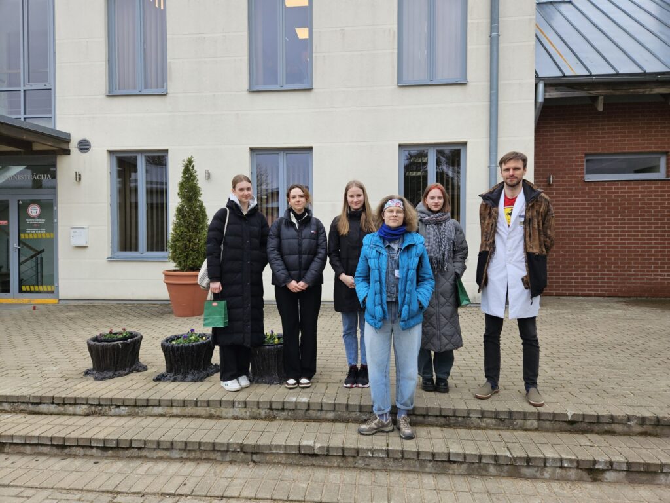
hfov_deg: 73.9
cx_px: 335
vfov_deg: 58.9
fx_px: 445
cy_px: 252
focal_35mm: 23
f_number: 1.8
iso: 50
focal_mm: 5.4
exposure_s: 1/1096
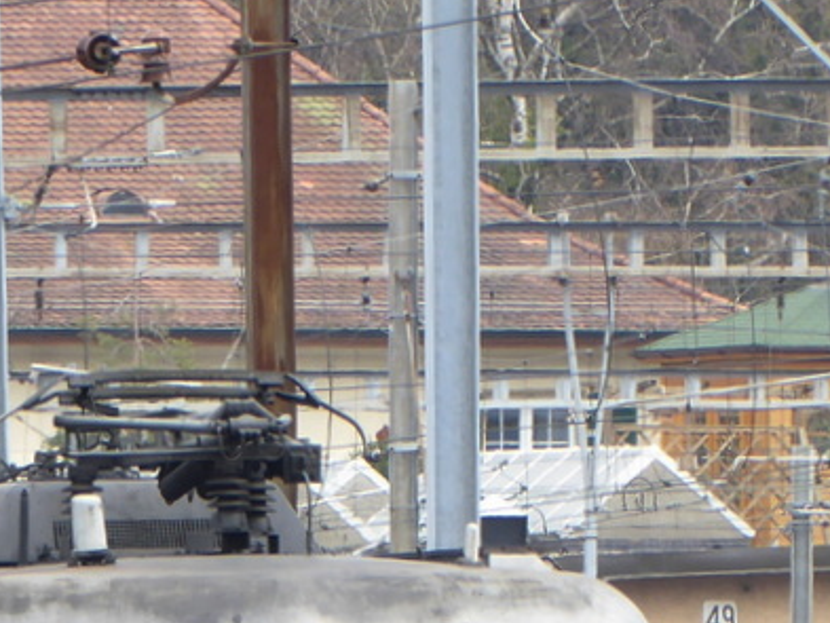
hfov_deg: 1.5
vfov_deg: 1.1
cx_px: 108
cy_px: 904
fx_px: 32523
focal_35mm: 1356
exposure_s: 1/100
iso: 100
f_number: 6
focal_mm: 71.7
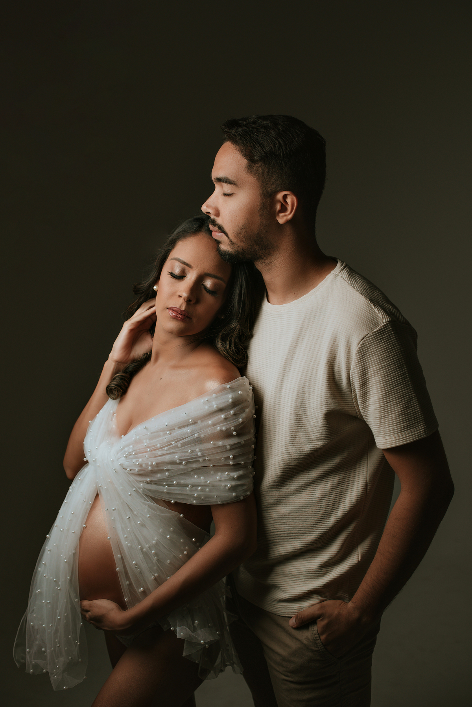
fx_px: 983
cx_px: 236
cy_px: 354
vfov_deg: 39.6
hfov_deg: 27.0
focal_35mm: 50
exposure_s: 1/100
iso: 100
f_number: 4.5
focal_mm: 50
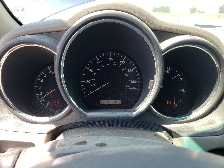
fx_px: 168
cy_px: 84
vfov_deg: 53.1
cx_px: 112
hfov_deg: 67.3
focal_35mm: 26
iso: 50
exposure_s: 1/286
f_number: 1.5
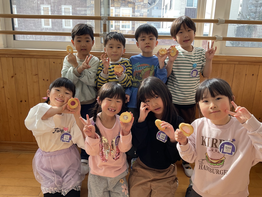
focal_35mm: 29
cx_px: 131
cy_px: 98
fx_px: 219
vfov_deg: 48.2
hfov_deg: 61.7
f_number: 1.8
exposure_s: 1/100
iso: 20
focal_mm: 3
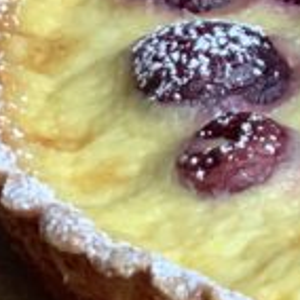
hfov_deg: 5.0
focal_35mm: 332
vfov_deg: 5.3
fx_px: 3255
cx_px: 974
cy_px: 6
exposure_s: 1/74
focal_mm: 6
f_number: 2.4
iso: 125
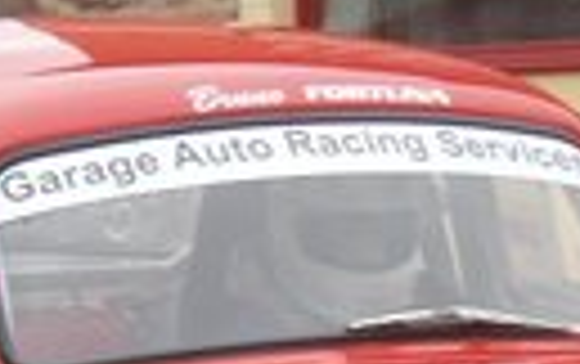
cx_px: 274
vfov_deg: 3.6
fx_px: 5777
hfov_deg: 5.7
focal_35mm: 365
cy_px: 512
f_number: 5.5
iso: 125
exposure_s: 1/80
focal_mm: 19.64
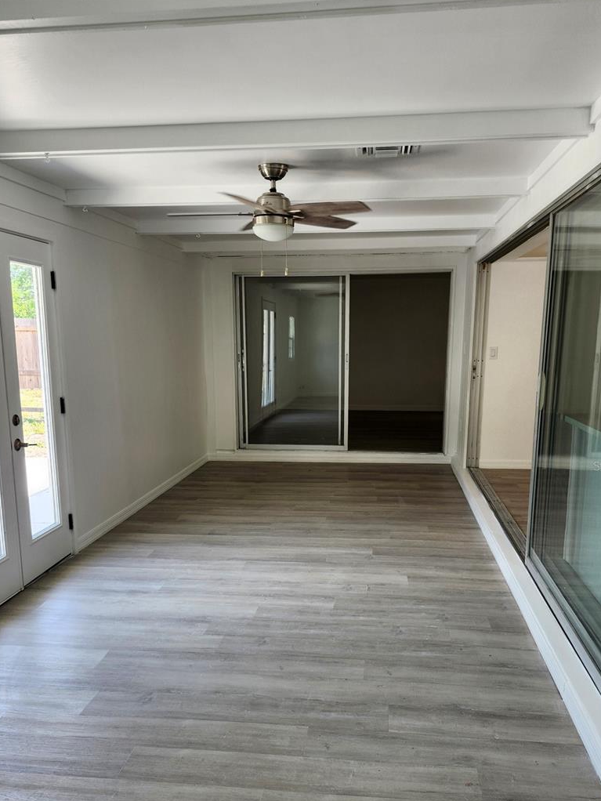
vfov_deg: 64.9
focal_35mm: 27
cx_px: 296
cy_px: 466
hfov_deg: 51.4
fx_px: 625
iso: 80
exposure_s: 1/180
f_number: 1.8
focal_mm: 5.54
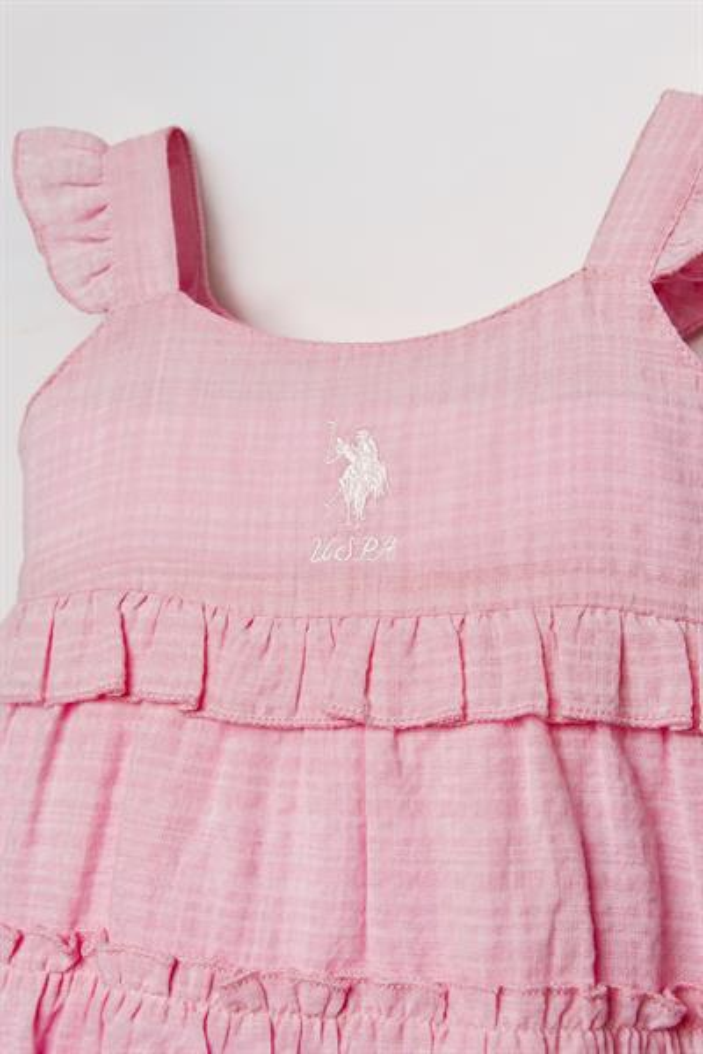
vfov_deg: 43.6
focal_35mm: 45
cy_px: 527
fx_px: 1318
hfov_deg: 29.9
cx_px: 352
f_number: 7.1
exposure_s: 1/160
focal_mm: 30
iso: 125
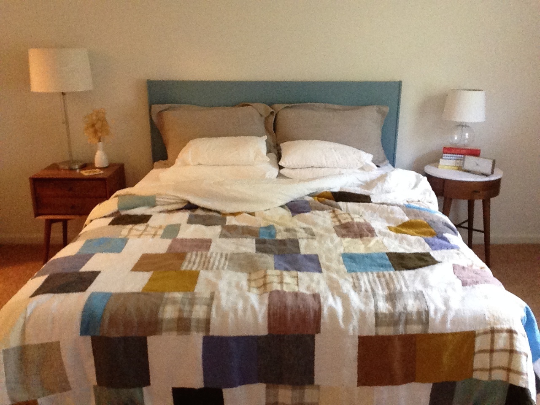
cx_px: 270
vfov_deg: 40.7
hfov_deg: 52.6
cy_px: 202
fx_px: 546
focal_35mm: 35
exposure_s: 1/24
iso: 250
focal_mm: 2.18
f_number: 2.4
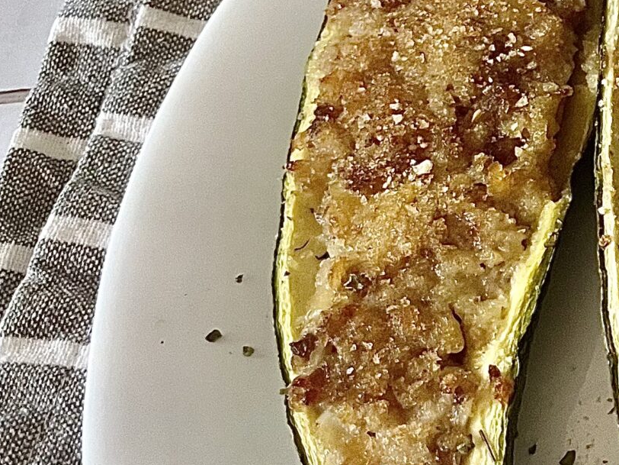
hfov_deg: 20.0
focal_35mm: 82
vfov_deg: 17.9
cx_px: 969
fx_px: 1466
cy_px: 157
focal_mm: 5.1
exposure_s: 1/60
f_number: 1.6
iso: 320
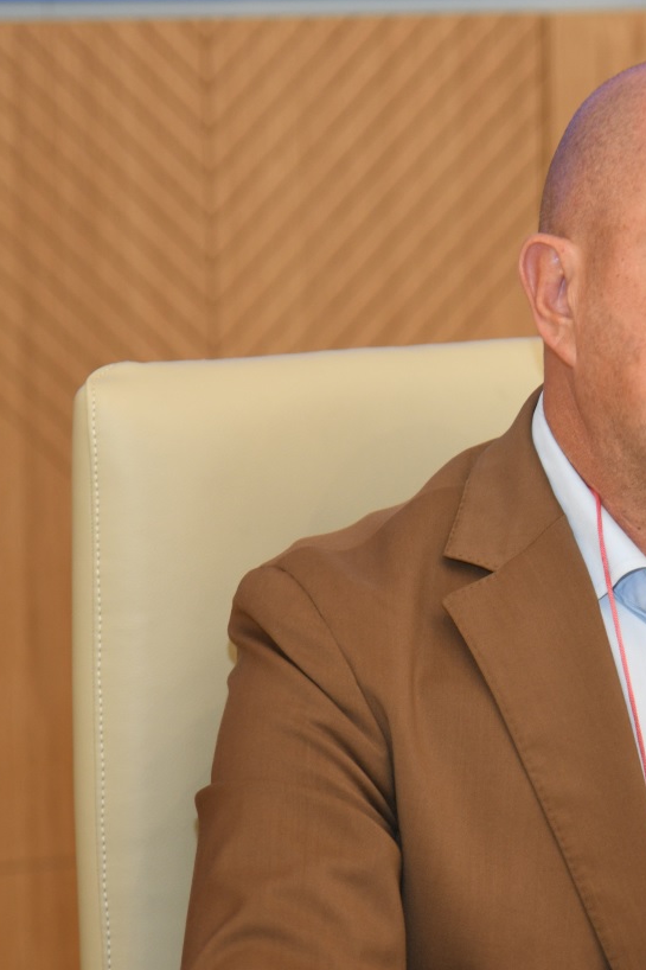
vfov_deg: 9.7
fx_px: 5708
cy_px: 560
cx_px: 558
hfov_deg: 6.5
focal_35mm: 212
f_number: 4
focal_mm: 105
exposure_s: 1/80
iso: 800
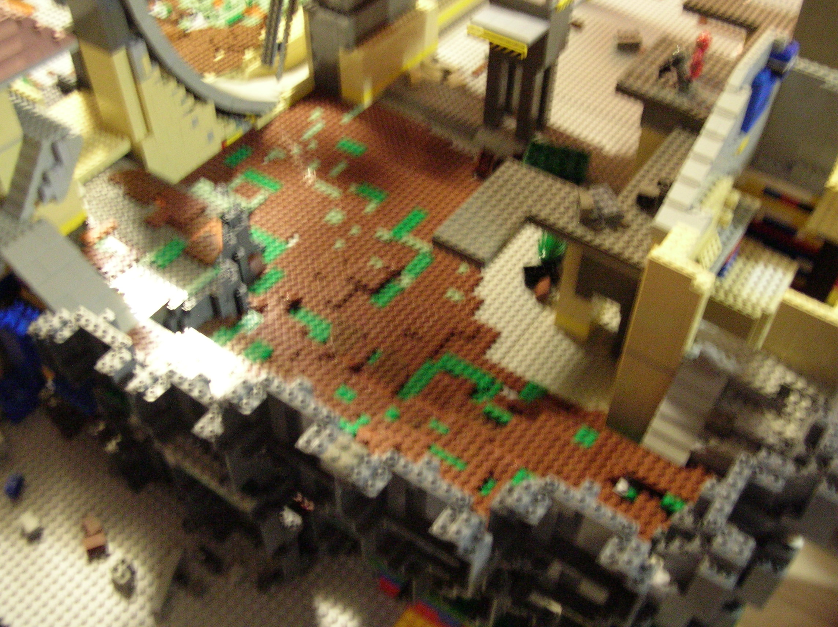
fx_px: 871
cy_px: 314
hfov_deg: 51.4
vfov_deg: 39.6
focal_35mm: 36
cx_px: 419
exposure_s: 1/1.3
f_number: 2.7
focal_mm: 6
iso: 300
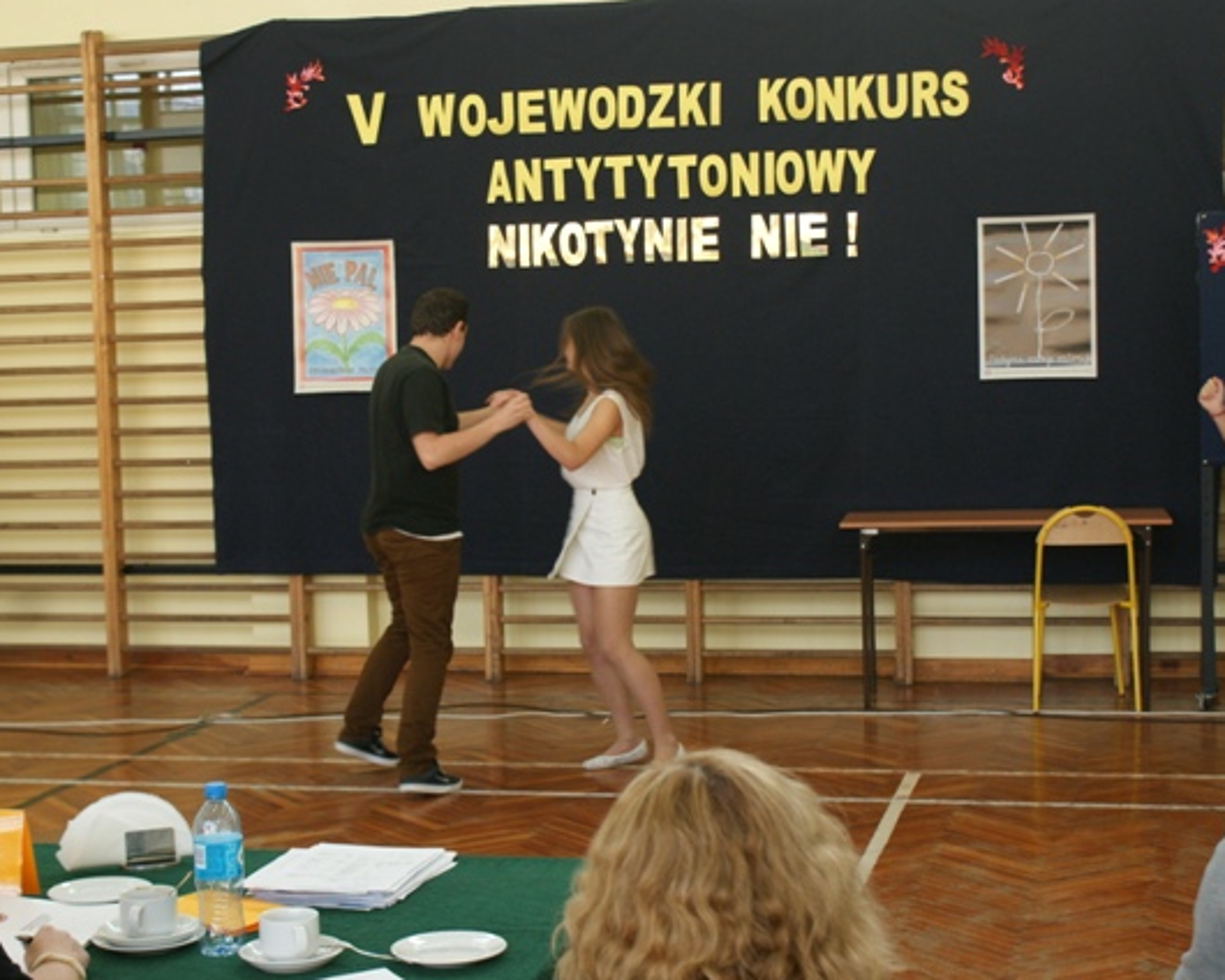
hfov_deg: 31.7
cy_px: 492
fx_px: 2160
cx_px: 564
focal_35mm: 60
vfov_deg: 25.6
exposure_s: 1/60
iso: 400
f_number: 5.6
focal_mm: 35
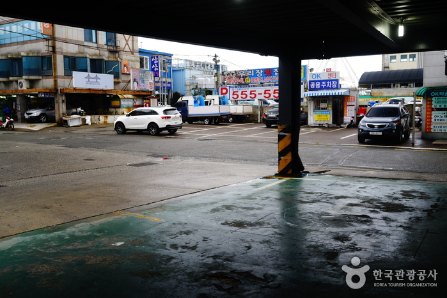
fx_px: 435
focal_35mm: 35
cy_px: 149
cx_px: 224
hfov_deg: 54.4
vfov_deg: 37.9
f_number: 4
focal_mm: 35
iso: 800
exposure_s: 1/250
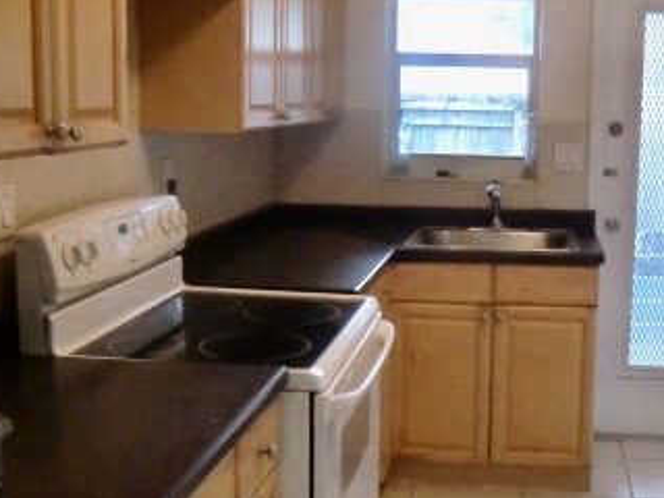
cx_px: 483
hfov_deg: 38.8
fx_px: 921
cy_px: 226
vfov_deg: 30.2
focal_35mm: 48
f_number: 3.2
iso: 640
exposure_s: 1/60
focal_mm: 4.3
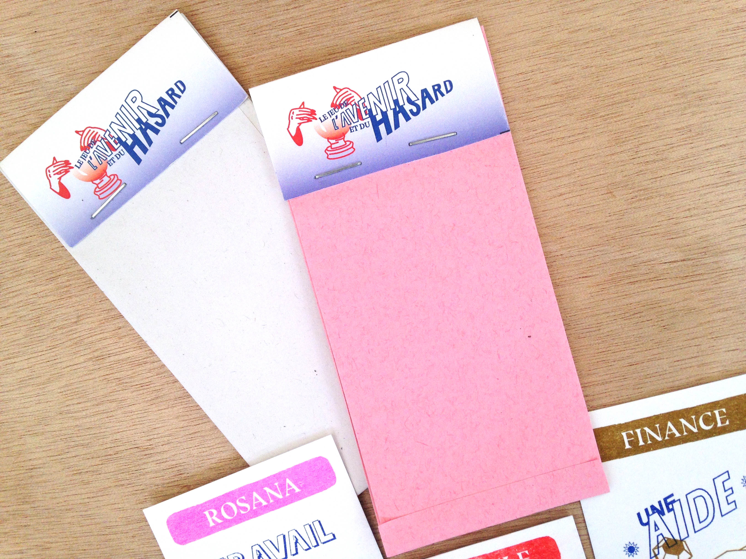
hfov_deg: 55.4
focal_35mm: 33
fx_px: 711
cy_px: 280
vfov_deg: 42.9
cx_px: 373
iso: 80
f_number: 2.4
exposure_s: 1/120
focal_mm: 4.12
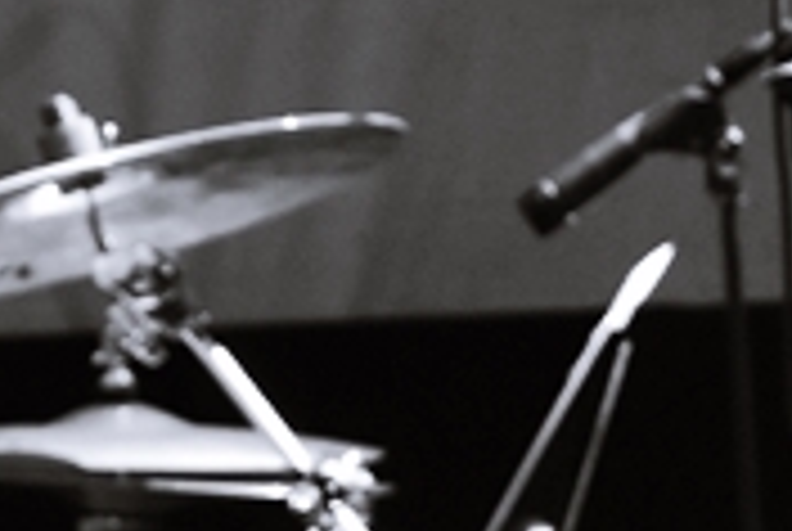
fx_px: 30914
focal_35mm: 1403
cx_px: -400
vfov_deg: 1.0
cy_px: 1015
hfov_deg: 1.5
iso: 1000
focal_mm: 165
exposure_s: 1/200
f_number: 5
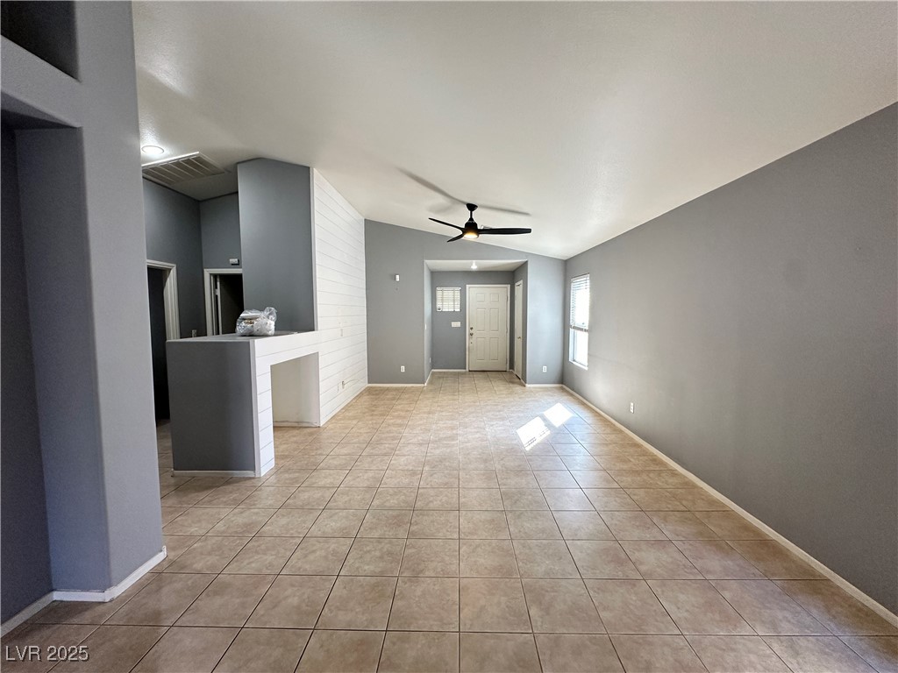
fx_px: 363
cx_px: 449
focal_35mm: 14
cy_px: 336
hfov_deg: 102.1
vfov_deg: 85.7
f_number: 2.2
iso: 200
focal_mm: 2.22
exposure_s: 1/120
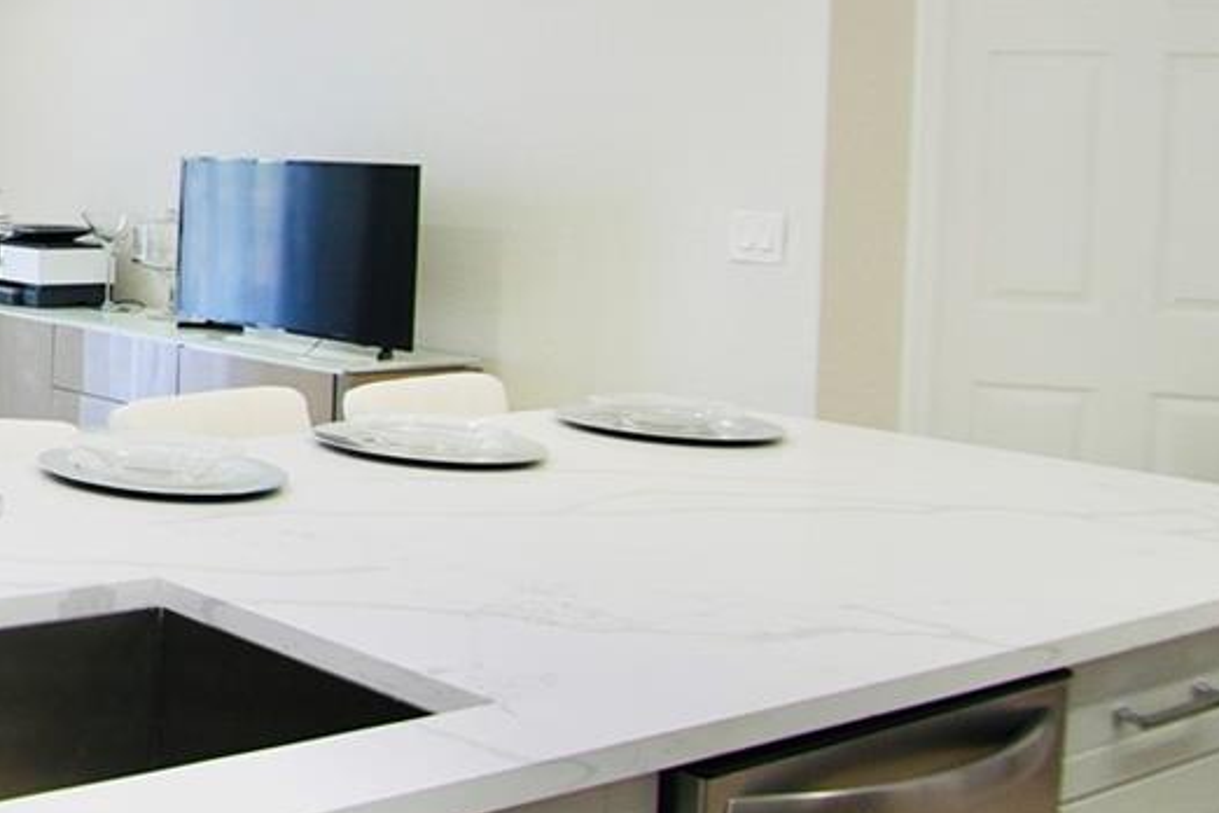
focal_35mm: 46
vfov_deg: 28.6
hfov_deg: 32.7
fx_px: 1557
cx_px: -339
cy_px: 161
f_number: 4
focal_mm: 10
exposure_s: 1/60
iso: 200
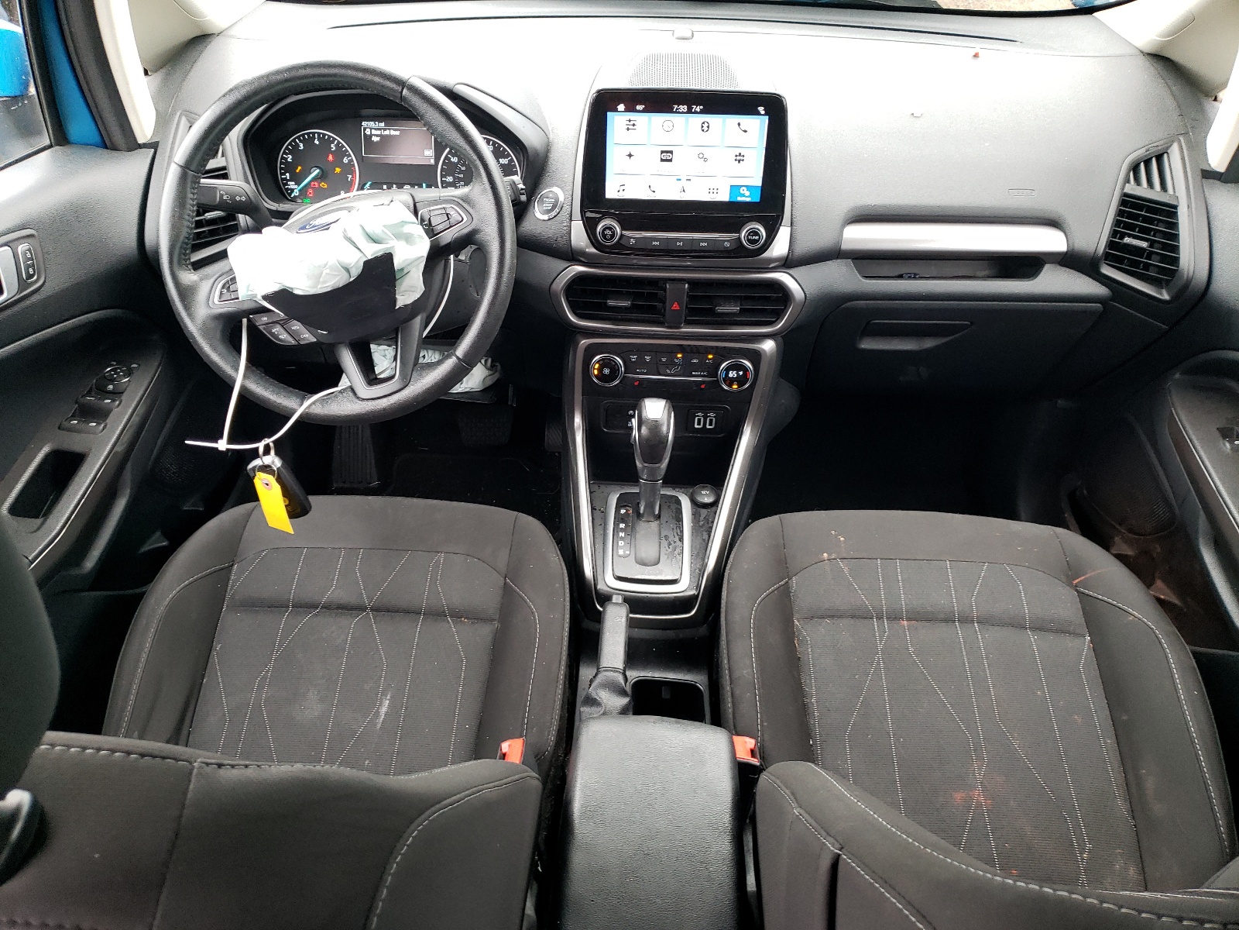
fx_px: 931
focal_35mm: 26
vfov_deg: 53.1
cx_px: 620
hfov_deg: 67.3
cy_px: 465
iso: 108
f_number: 1.5
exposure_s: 1/50
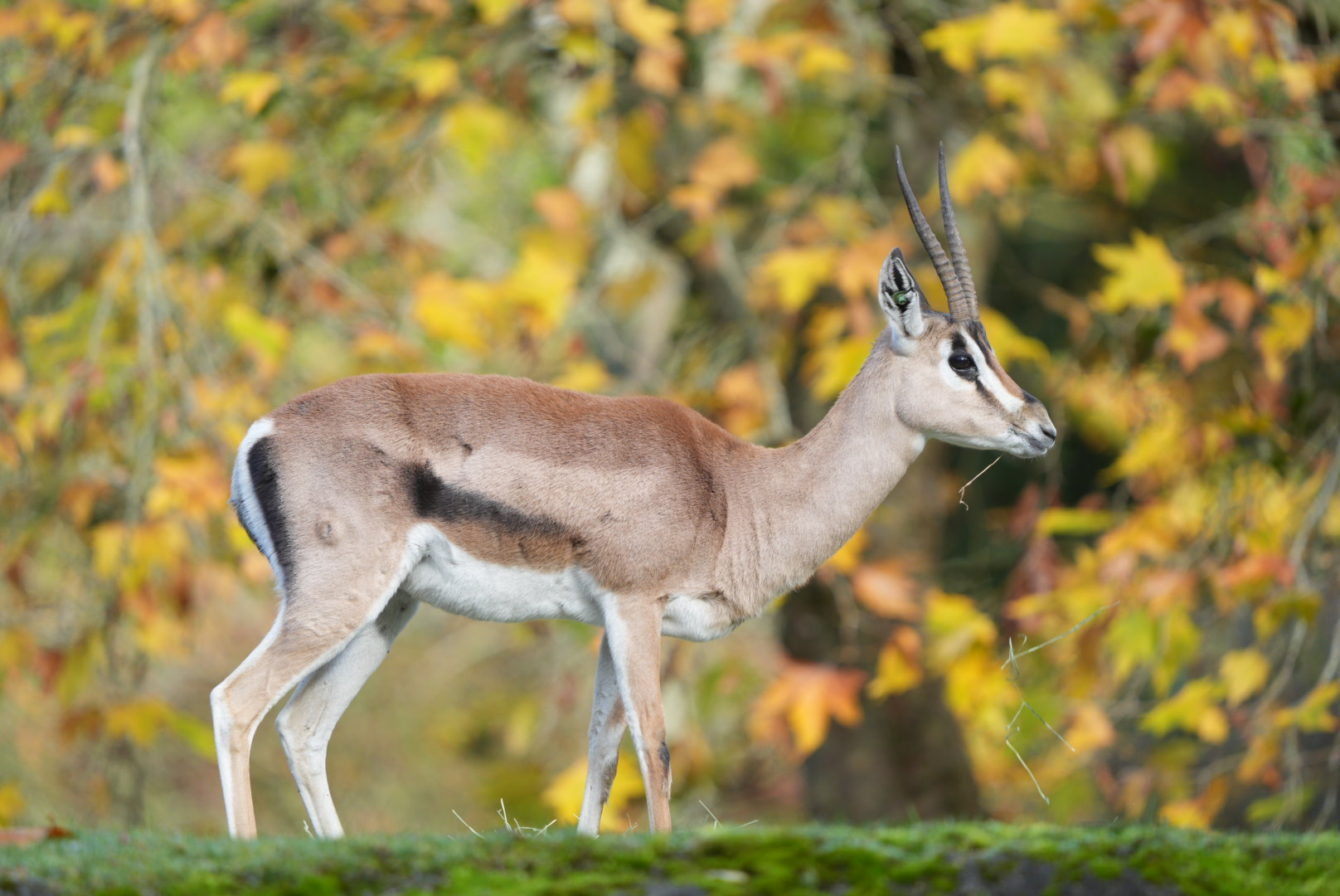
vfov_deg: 2.4
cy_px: 448
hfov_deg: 3.6
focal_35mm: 565
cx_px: 670
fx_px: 21045
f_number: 6.3
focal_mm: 565
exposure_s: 1/400
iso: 500
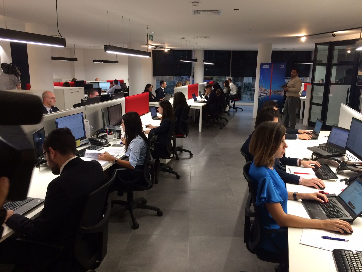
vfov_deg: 48.2
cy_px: 136
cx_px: 181
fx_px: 303
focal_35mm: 29
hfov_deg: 61.7
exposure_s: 1/33
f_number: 2.2
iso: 64
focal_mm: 4.15
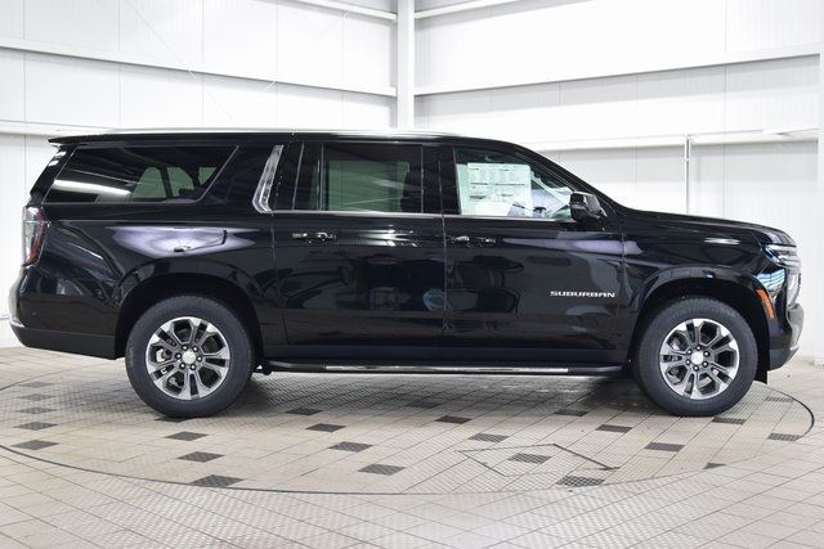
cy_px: 274
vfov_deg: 29.0
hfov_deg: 42.3
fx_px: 1065
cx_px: 412
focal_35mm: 46
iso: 800
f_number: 6.3
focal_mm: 31
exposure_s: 1/15
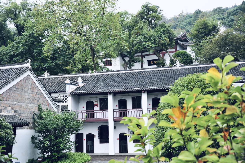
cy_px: 82
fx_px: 326
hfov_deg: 41.1
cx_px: 122
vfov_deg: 28.0
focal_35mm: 48
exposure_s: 1/320
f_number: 4.2
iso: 1000
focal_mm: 48
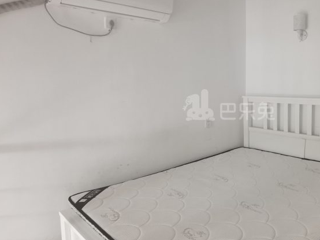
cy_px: 105
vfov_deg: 52.9
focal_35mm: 26
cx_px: 229
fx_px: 240
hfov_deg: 64.4
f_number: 1.8
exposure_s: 1/33.3
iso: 500
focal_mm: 4.4
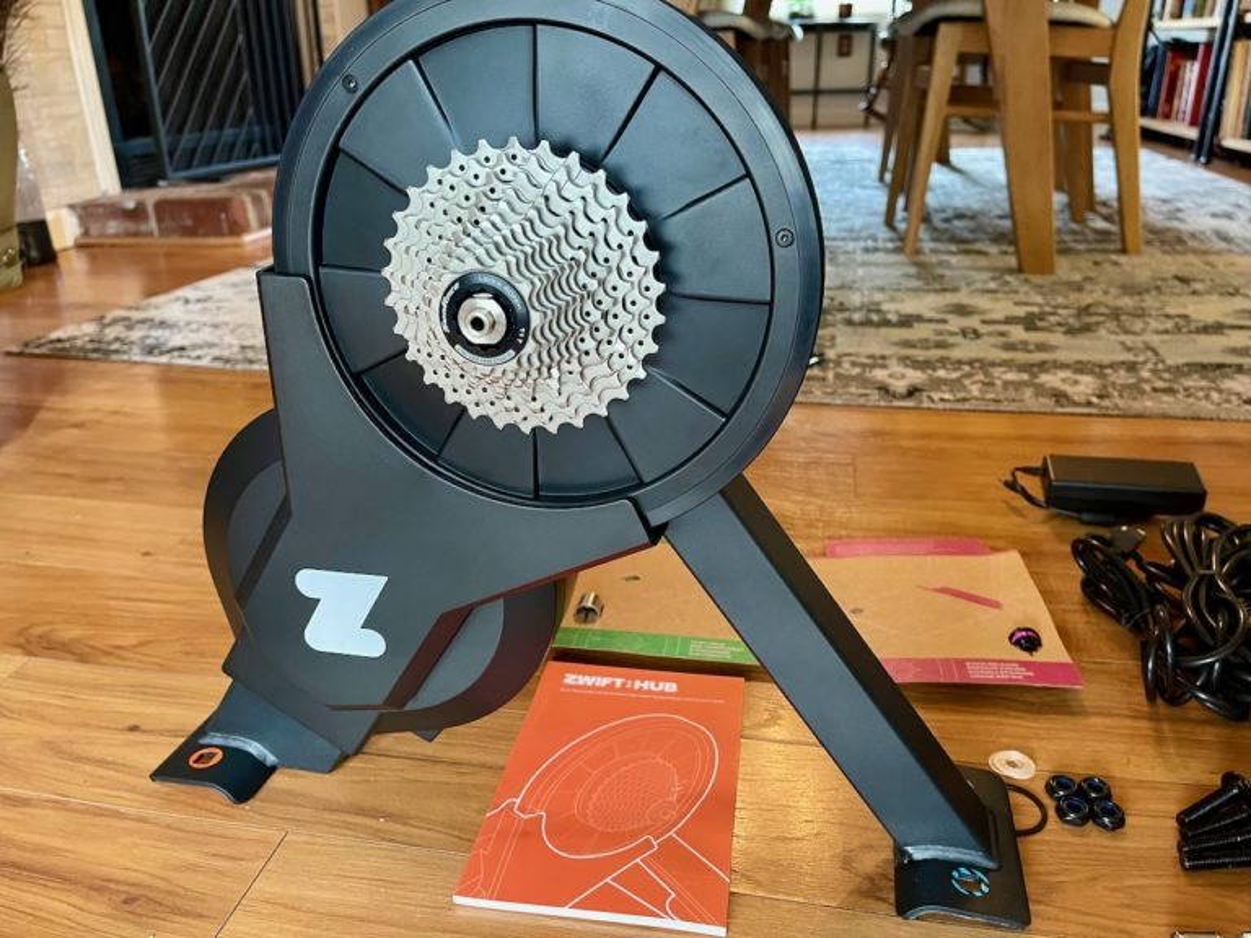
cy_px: 469
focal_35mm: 26
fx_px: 940
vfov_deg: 53.1
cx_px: 626
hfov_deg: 67.3
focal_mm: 5.1
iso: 400
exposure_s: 1/40
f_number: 1.6
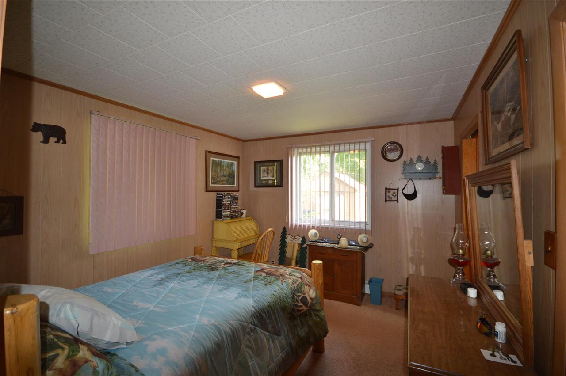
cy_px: 188
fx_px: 236
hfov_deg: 100.4
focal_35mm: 15
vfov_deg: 77.2
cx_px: 283
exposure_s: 1/60
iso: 560
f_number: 4
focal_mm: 10
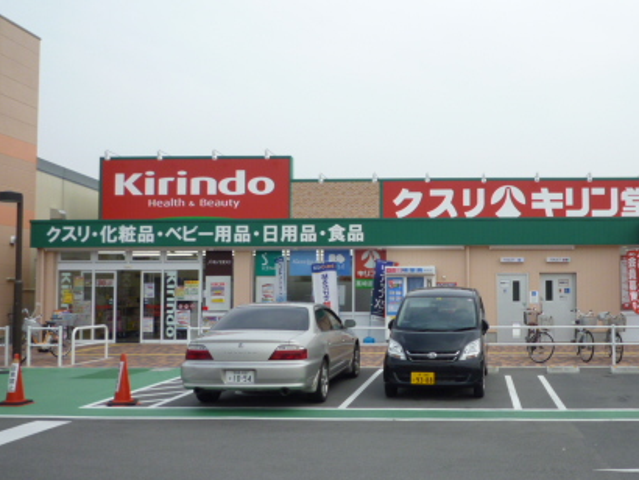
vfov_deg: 36.8
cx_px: 471
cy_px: 259
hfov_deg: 46.3
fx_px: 720
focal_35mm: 39
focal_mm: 4.4
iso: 80
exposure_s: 1/500
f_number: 3.5
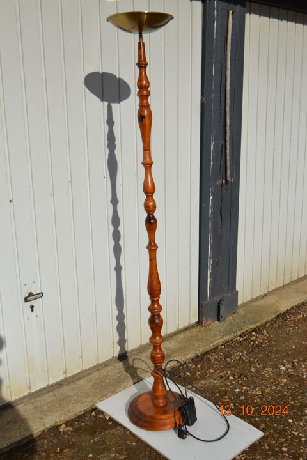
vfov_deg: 53.1
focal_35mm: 36
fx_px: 460
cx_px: 154
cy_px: 230
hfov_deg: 36.9
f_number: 10
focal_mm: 24
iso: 100
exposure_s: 1/400
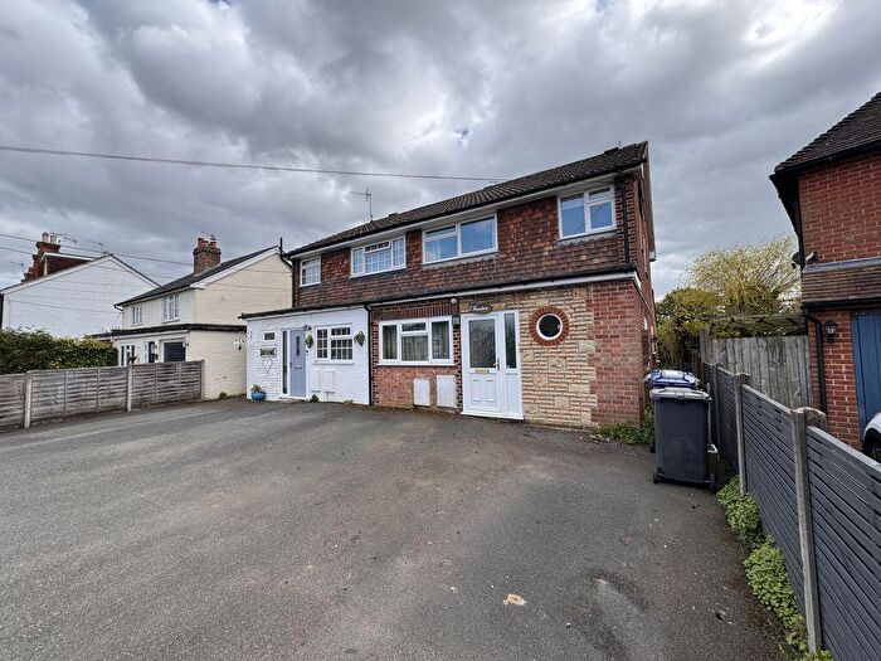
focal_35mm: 14
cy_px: 330
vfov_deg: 85.7
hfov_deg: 102.1
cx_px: 440
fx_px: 356
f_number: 2.2
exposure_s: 1/615
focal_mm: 2.22
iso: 40
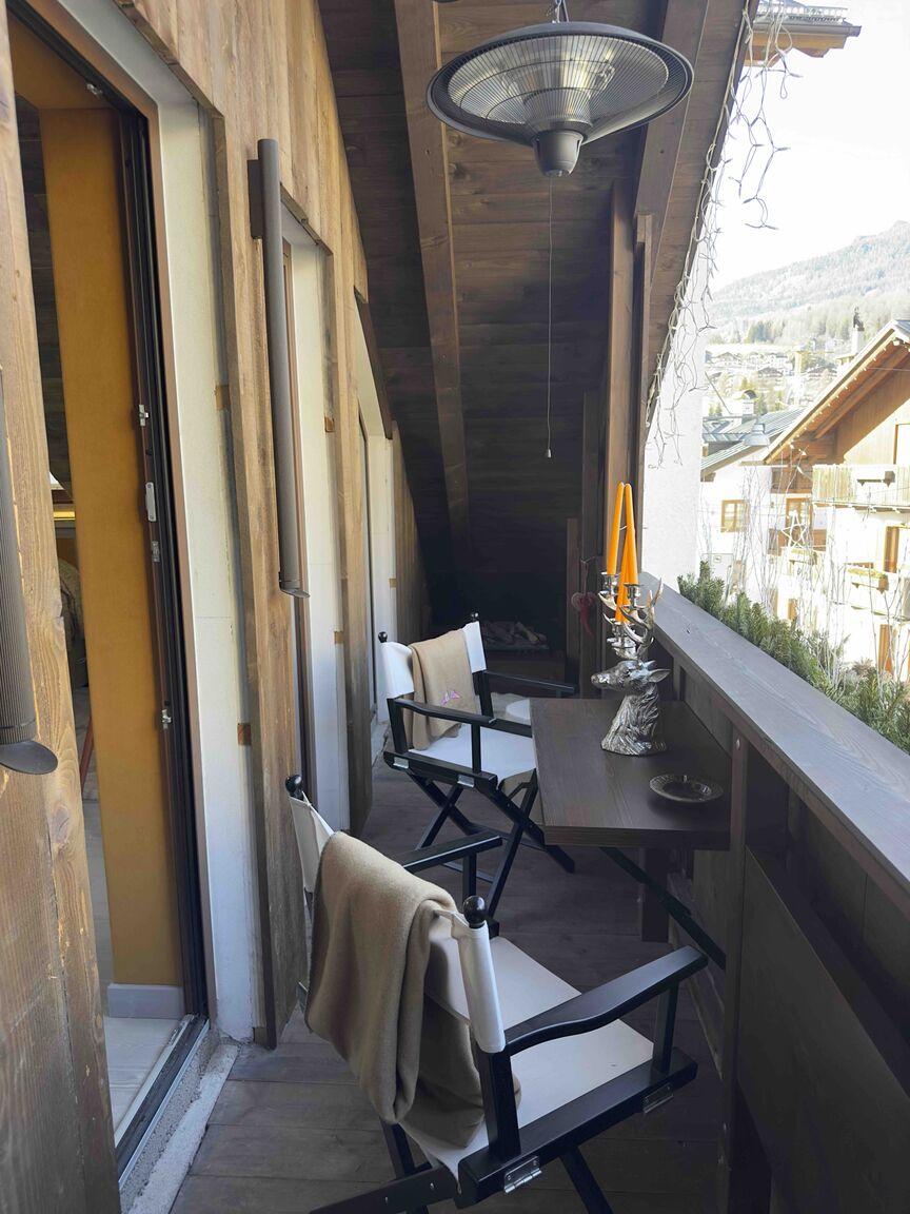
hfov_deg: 56.8
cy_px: 607
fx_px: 841
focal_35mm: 24
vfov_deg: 71.6
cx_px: 455
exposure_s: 1/121
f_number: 1.78
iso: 100
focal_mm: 6.86
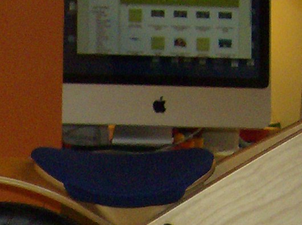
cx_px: -196
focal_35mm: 175
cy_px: 473
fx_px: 1523
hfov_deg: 10.8
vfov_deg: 8.0
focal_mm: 6
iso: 200
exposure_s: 1/60
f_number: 2.8
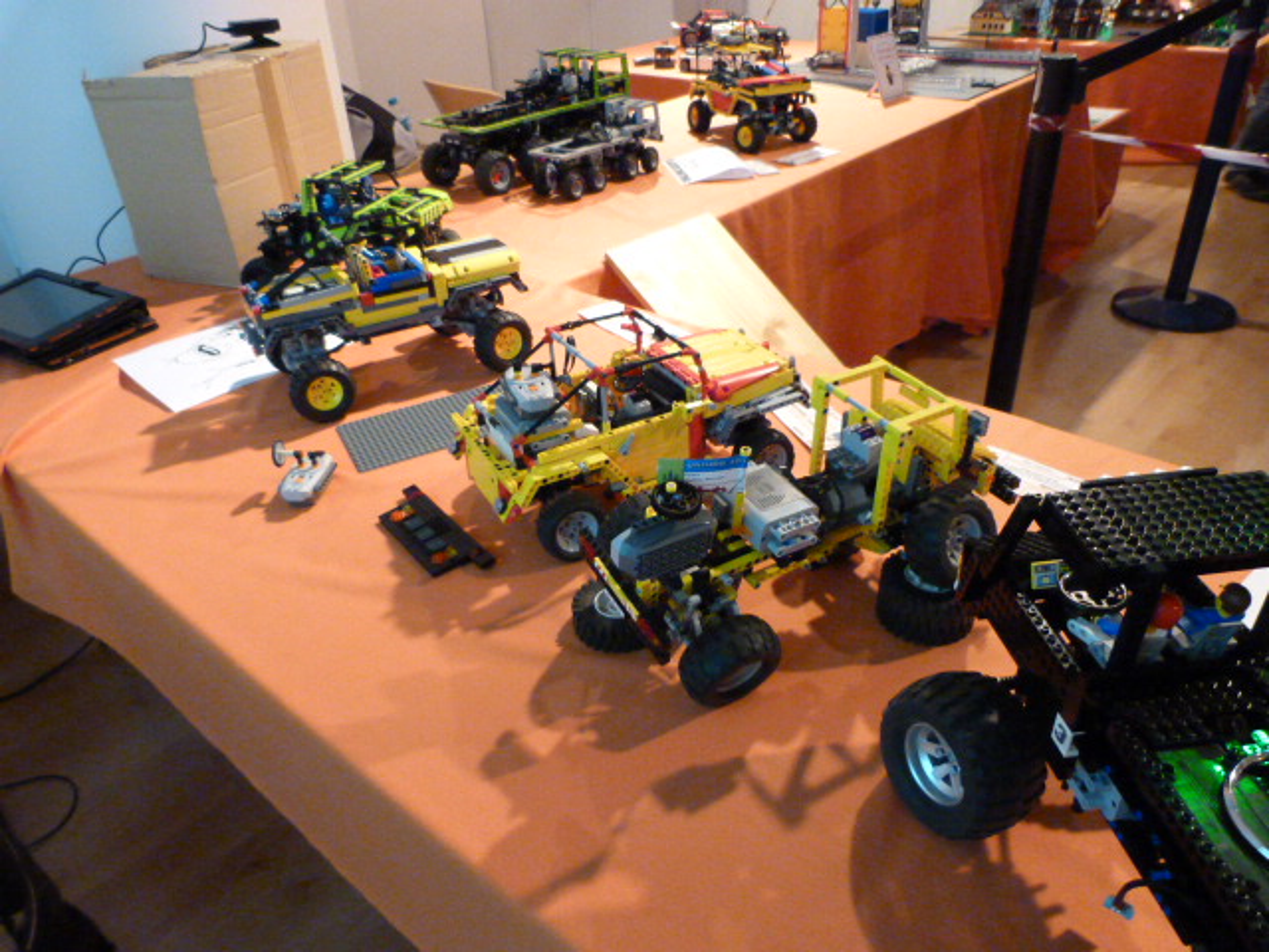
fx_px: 916
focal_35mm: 25
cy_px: 476
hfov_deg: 69.4
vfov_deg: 54.9
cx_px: 634
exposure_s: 1/20
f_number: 2.8
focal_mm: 4.5
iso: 800
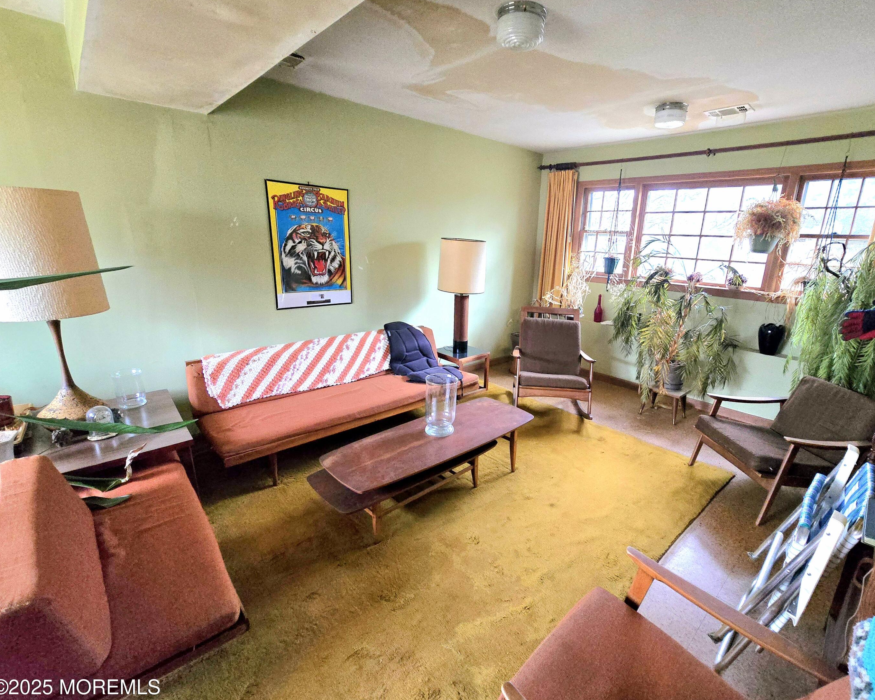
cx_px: 474
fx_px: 363
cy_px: 358
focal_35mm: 14
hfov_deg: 100.5
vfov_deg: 88.0
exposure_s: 1/60.2
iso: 1000
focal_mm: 2.2
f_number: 2.2
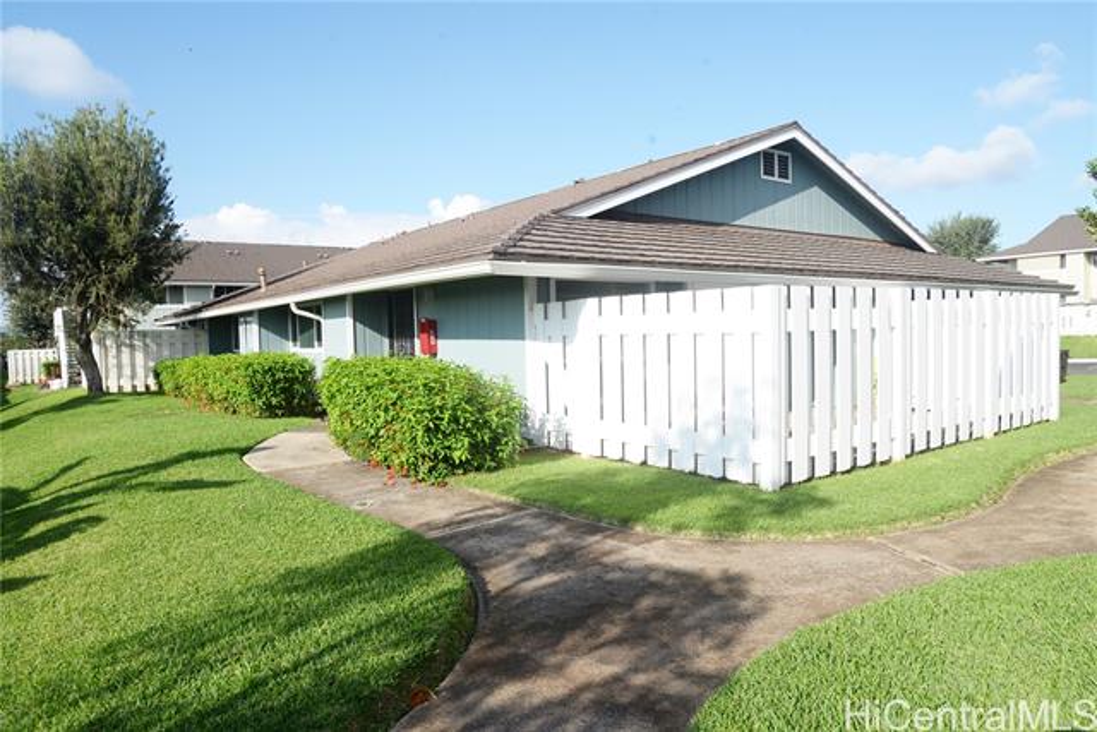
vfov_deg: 53.2
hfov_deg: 73.7
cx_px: 548
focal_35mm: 24
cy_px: 366
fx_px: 731
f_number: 9
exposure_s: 1/160
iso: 100
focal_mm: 24
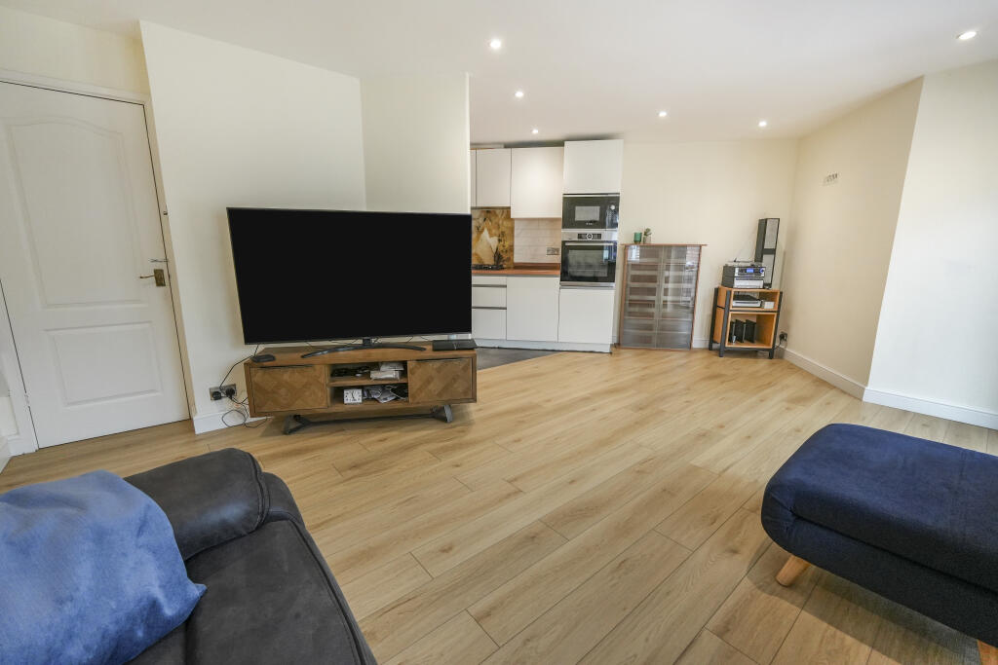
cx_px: 499
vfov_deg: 77.3
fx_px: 416
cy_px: 332
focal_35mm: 15
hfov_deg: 100.4
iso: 1000
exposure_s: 1/160
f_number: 4
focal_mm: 10
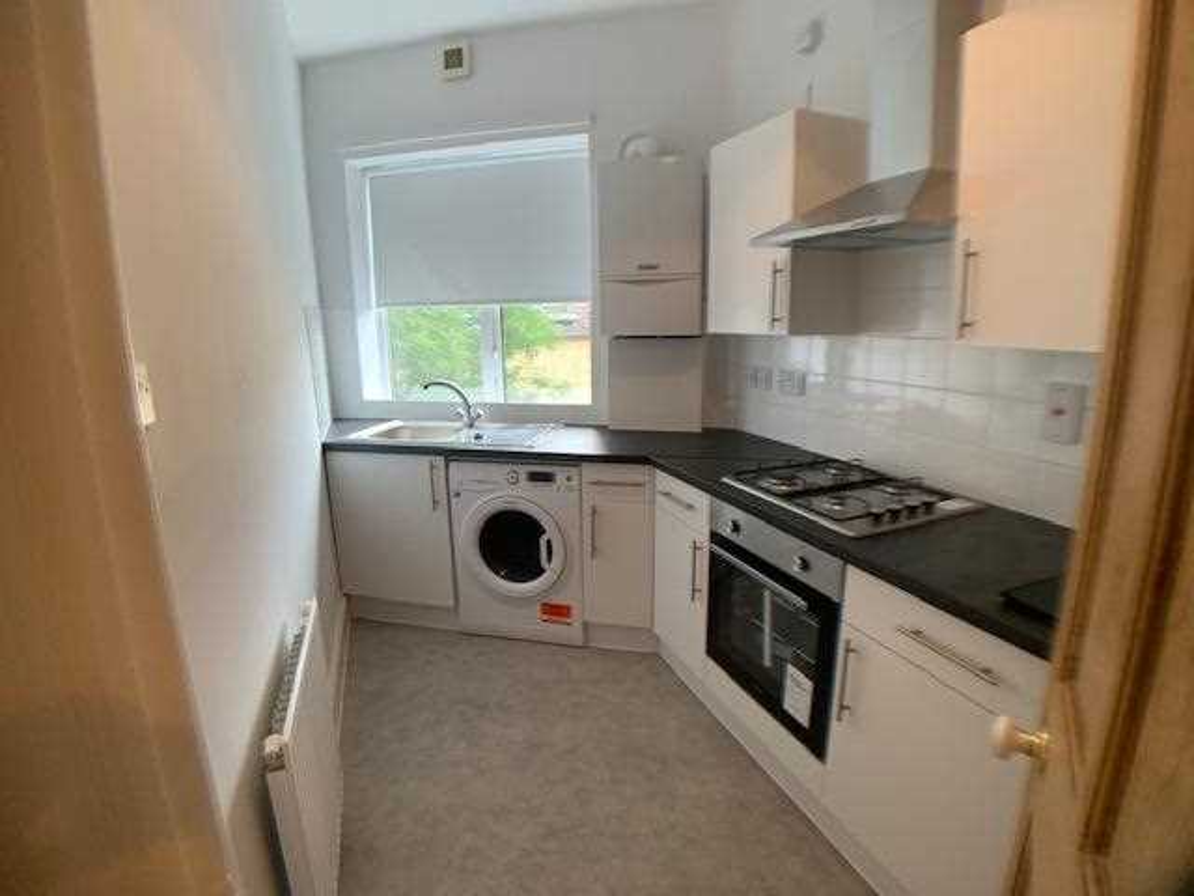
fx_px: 897
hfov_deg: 67.3
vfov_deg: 53.1
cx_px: 597
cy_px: 448
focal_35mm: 26
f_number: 1.8
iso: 160
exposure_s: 1/50
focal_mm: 4.25
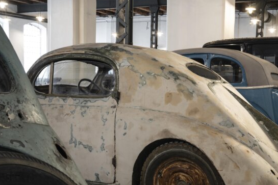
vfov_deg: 24.5
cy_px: 122
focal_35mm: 55
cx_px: 174
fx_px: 425
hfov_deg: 36.0
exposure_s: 3
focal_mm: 39
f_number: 10
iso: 100
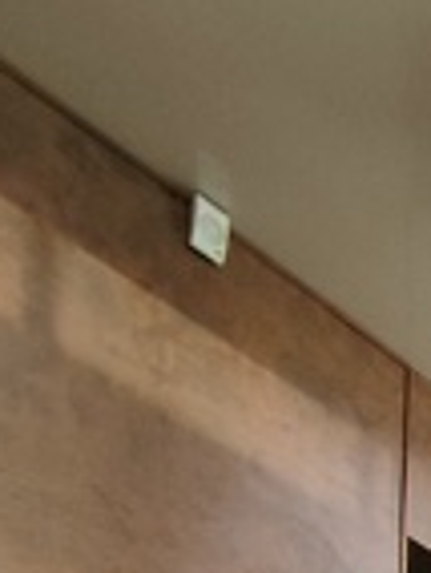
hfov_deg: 17.3
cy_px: 1090
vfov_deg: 19.5
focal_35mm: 67
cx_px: 810
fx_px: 1109
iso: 50
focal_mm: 1.65
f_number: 2.2
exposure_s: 1/322
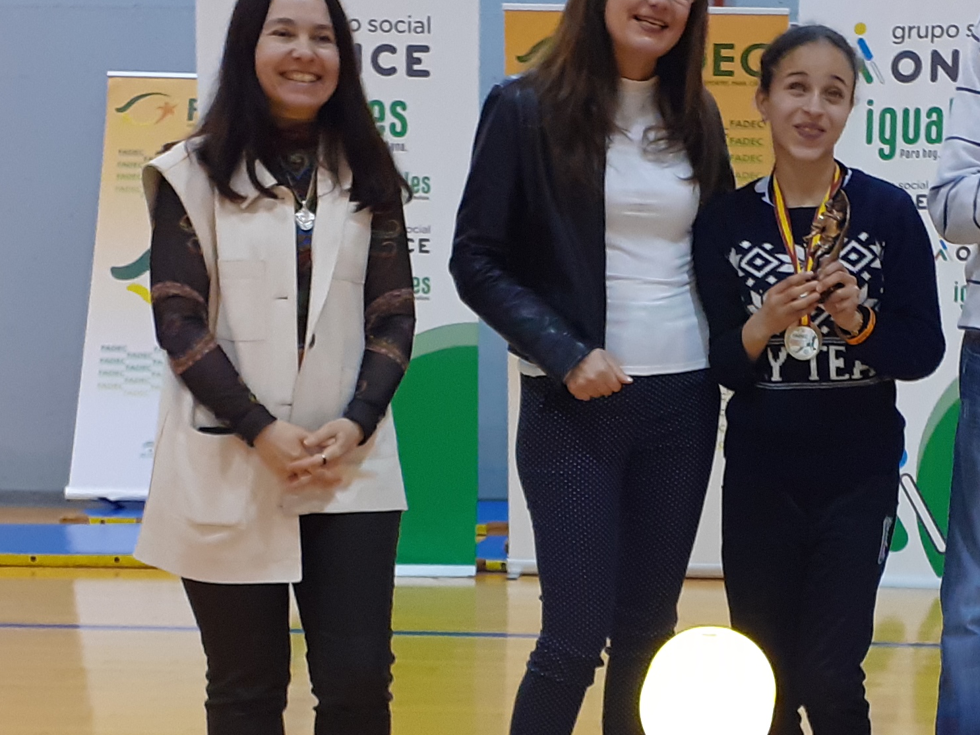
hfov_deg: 25.7
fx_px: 2124
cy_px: 516
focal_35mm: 75
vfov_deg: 19.6
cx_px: 724
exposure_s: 1/50
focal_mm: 3.6
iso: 160
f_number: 1.9
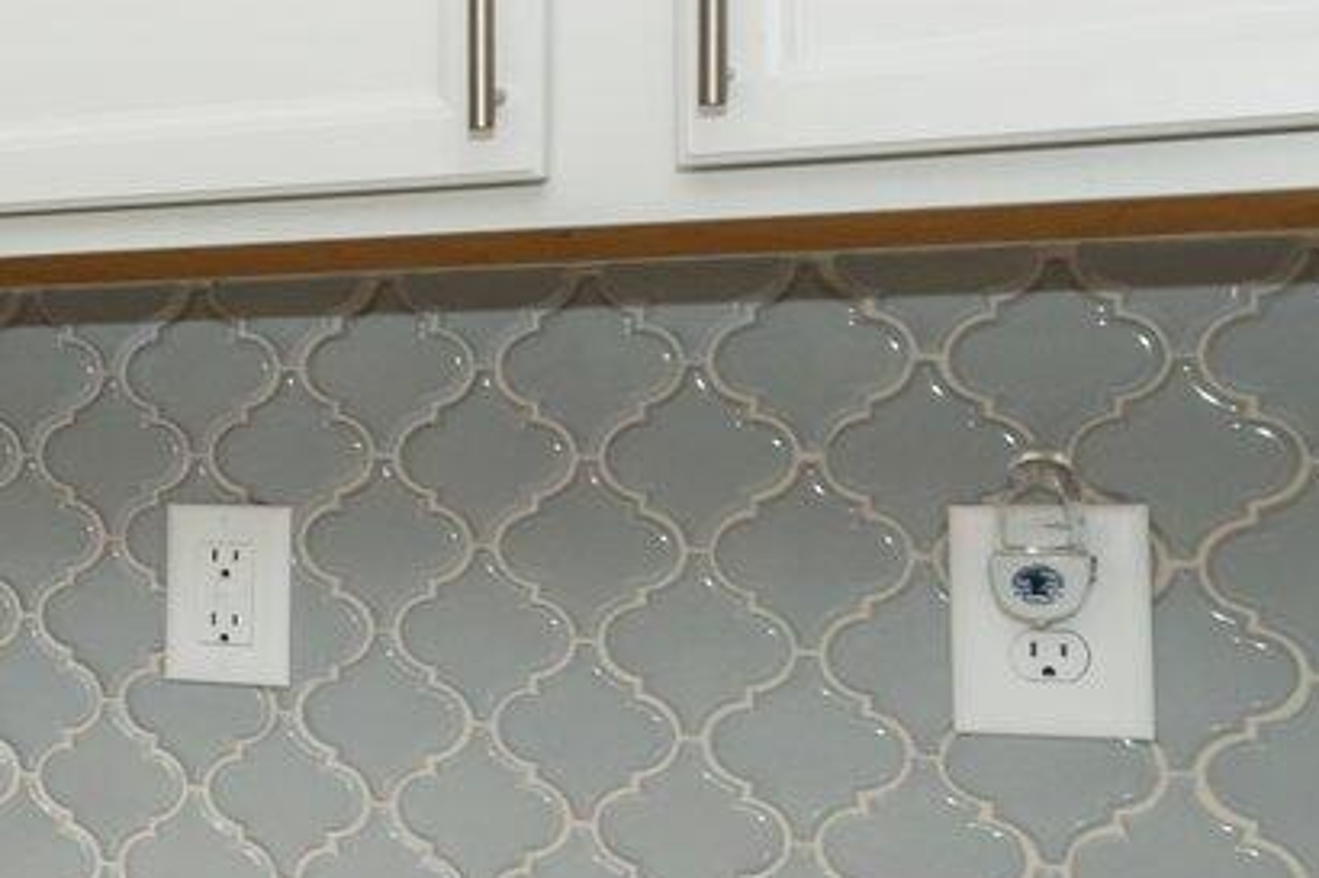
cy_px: 516
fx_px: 2564
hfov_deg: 18.8
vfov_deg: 19.4
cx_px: -1287
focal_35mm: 70
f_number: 11
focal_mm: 14
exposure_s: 1/80
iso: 640
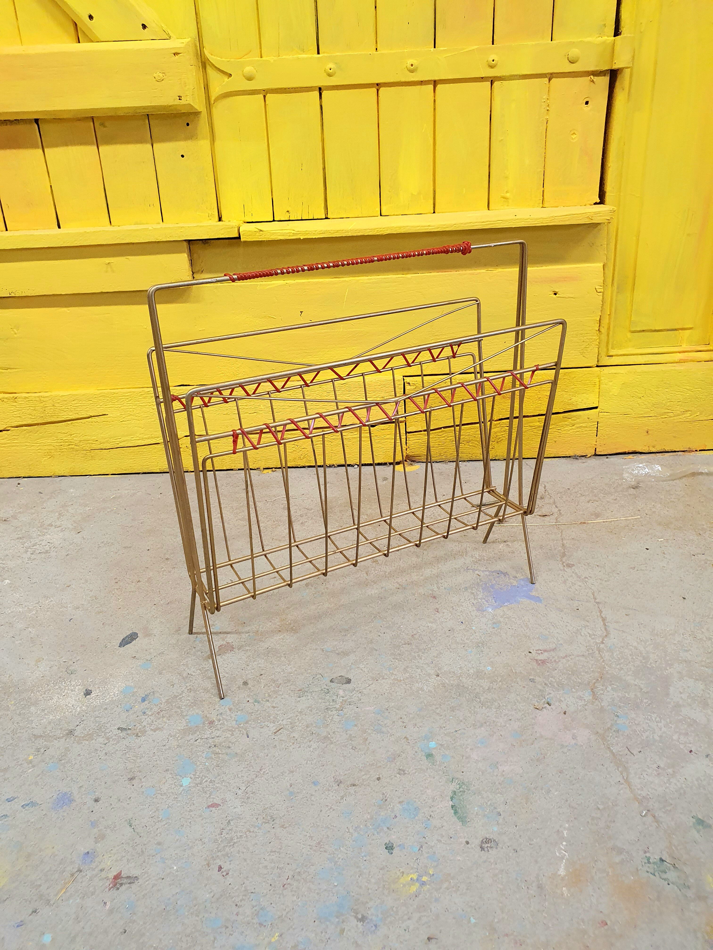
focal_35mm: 26
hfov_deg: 53.1
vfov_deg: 67.3
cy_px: 475
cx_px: 356
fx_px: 714
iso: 320
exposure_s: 1/50
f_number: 2.4
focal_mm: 4.32
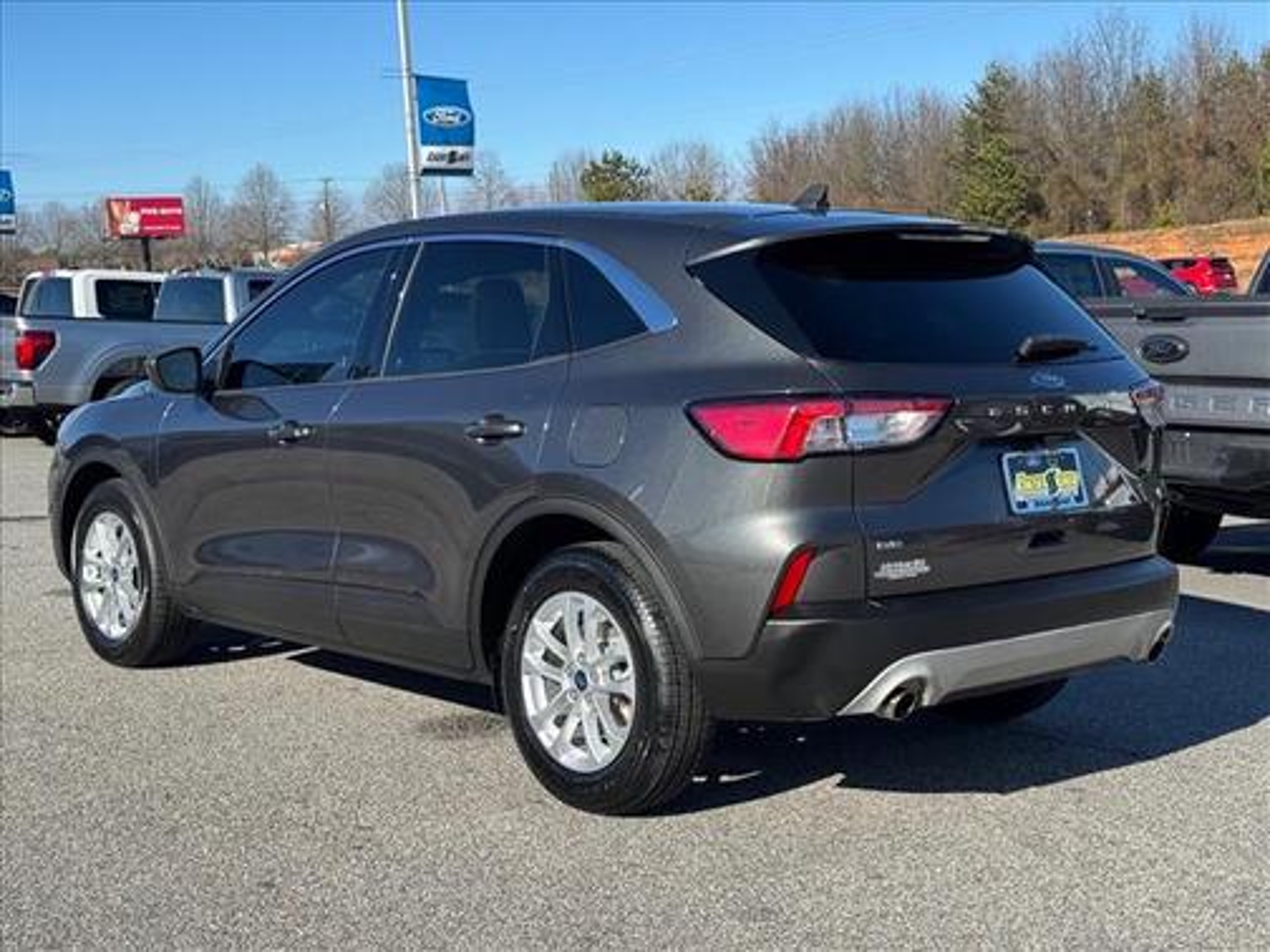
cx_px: 635
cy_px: 476
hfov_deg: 39.7
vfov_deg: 30.3
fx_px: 1761
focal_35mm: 48
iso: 64
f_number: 1.78
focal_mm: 6.76
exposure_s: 1/2717
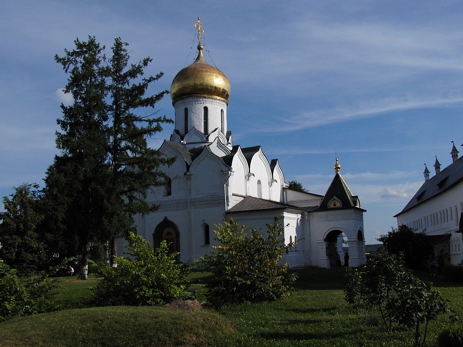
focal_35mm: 36
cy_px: 174
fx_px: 482
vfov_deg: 39.7
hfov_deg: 51.4
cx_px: 232
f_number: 6.6
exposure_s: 1/1000
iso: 100
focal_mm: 7.3
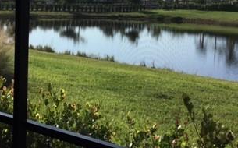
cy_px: 49
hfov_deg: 29.7
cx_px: 88
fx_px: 447
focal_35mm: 69
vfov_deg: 18.8
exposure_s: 1/1597
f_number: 2.4
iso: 25
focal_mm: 3.3
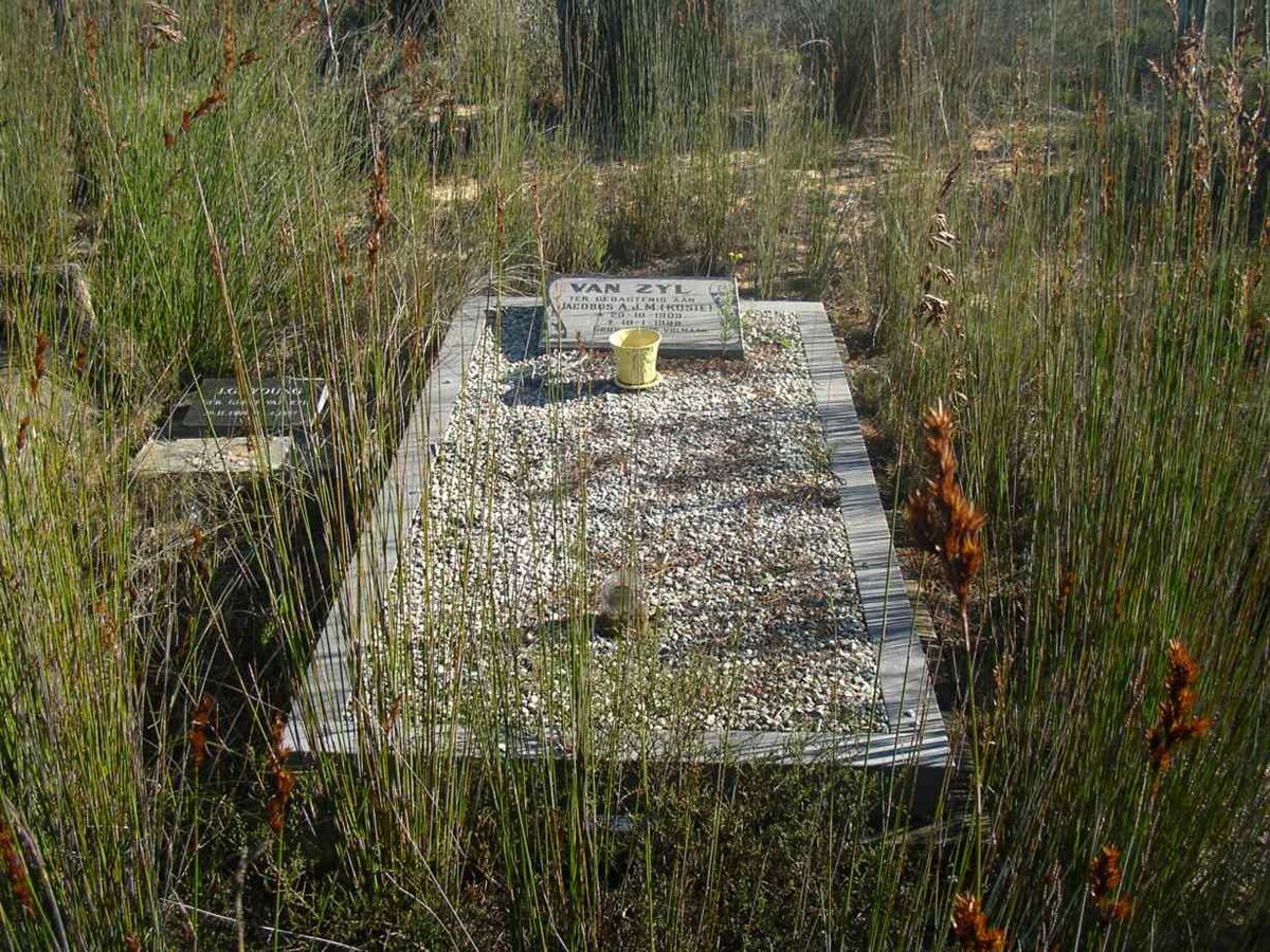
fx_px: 1357
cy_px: 476
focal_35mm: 37
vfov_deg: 38.7
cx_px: 635
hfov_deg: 50.1
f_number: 2.8
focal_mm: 5.7
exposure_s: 1/320
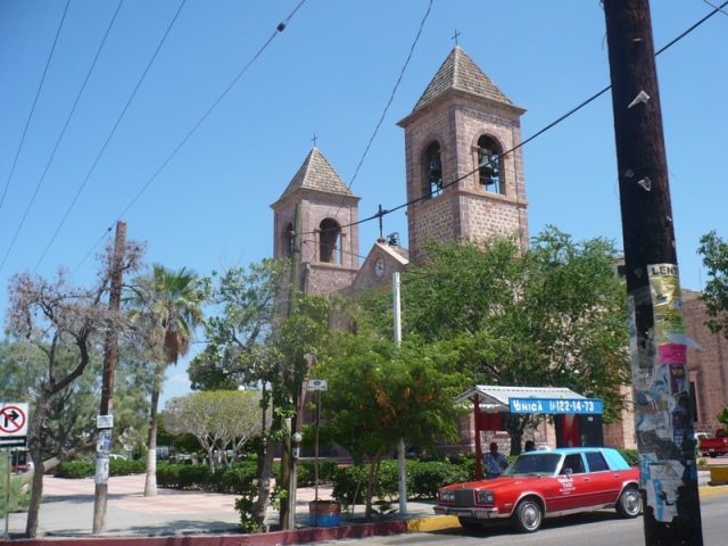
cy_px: 273
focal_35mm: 35
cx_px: 364
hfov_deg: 52.6
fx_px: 736
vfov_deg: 40.7
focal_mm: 5.8
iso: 100
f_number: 8
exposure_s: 1/200
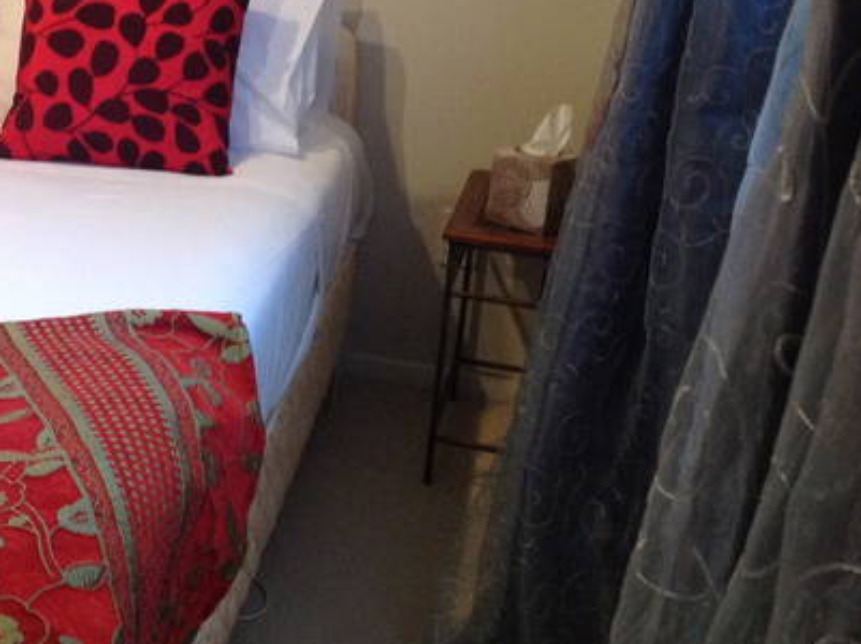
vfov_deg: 21.1
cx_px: 49
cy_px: 178
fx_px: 1715
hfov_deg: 27.0
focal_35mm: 69
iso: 200
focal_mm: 4.28
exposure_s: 1/15
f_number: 2.4
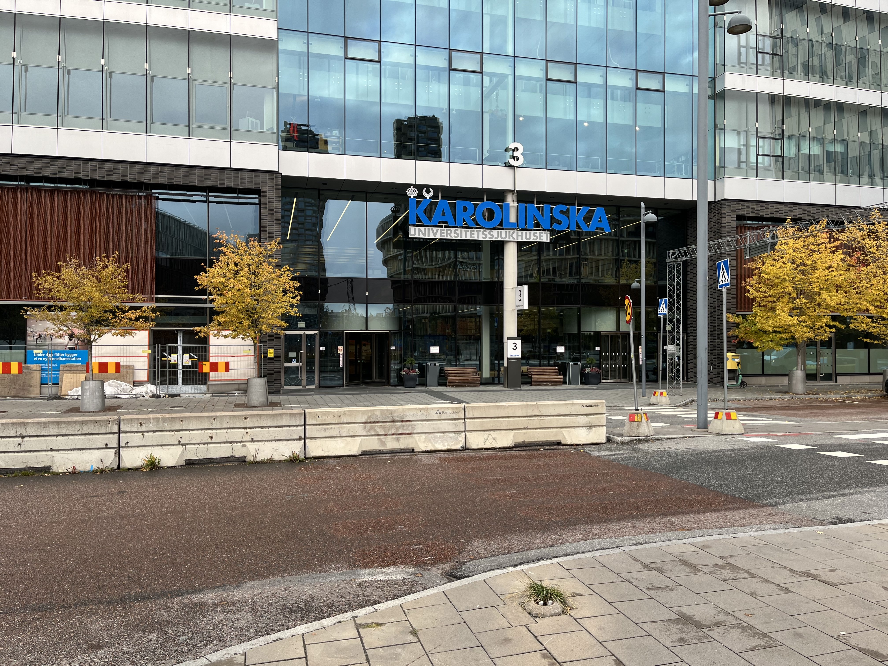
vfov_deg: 53.1
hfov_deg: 67.3
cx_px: 444
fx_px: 667
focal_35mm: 26
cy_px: 333
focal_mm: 5.1
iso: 50
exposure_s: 1/508
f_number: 1.6
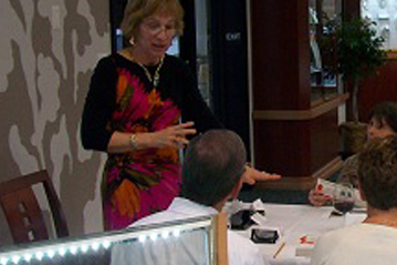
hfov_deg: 27.8
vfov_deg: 19.6
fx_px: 761
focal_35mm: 69
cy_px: 67
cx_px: 380
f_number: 2.8
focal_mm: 5.7
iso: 160
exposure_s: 1/110
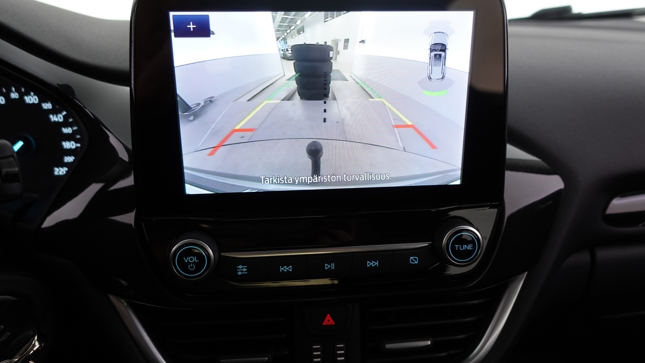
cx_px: 314
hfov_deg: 71.9
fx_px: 445
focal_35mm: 26
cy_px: 190
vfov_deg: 44.4
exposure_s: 1/30
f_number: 1.8
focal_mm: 9.4
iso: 320
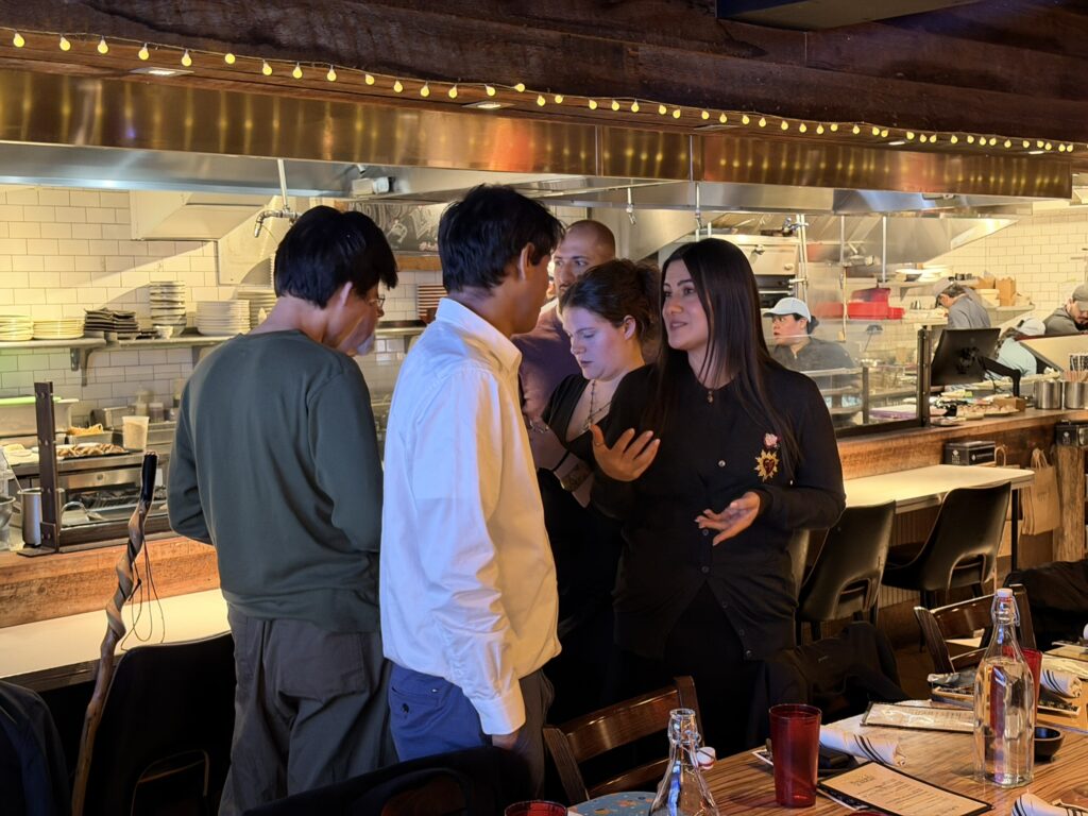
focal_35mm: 48
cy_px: 408
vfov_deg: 30.3
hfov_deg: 39.7
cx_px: 544
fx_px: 1509
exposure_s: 1/20
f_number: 1.78
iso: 640
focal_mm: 6.76
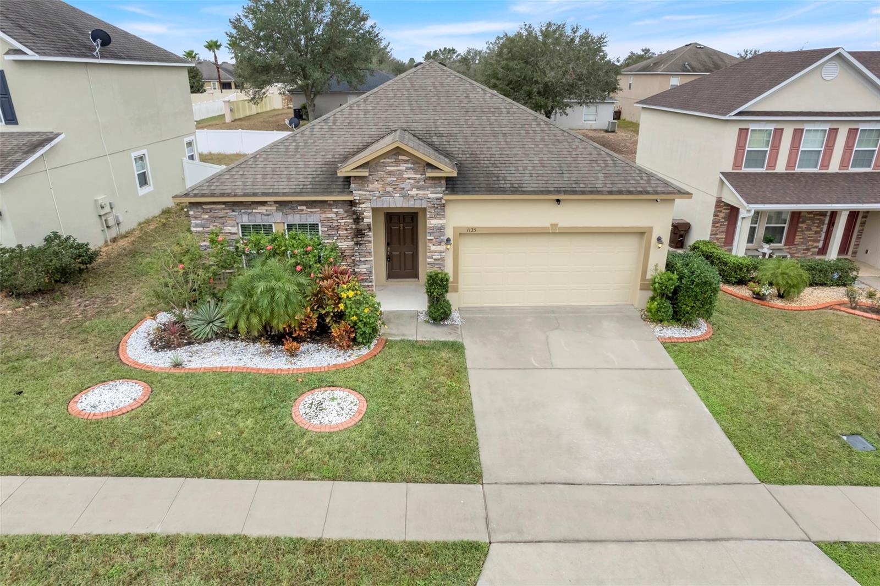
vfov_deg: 57.2
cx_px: 440
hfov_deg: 78.6
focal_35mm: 22
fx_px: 537
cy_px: 293
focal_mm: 8.38
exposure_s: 1/160
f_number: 2.8
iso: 110
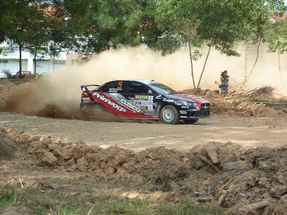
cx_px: 144
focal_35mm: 108
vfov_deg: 13.7
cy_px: 108
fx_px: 895
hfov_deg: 18.2
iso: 80
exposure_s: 1/250
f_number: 4.3
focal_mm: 14.7
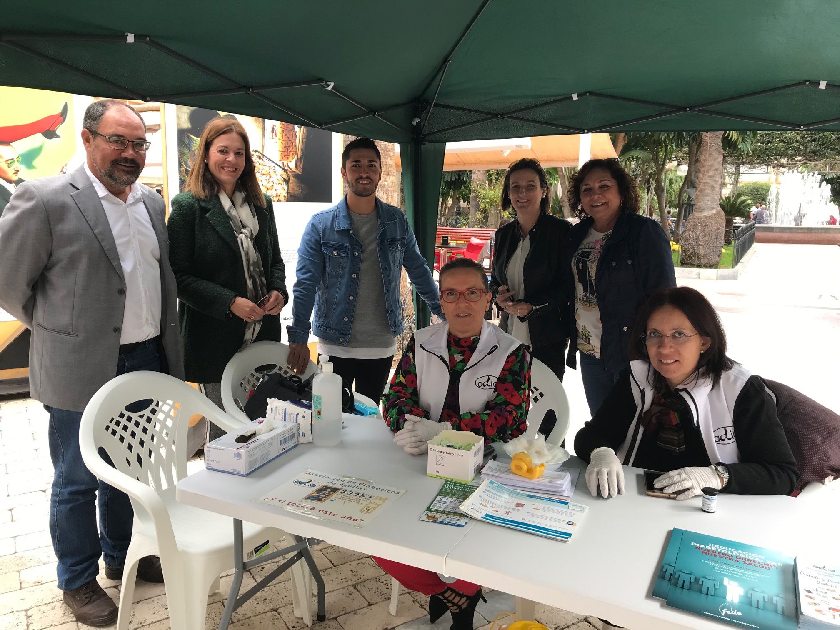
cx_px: 420
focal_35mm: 28
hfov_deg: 63.4
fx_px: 679
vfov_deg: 49.7
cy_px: 315
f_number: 1.8
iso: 20
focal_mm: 3.99
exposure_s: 1/111
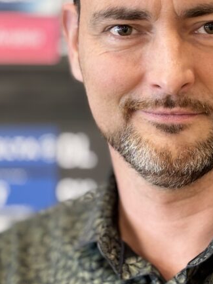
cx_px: 187
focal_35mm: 123
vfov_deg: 16.0
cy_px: 126
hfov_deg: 12.0
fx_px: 1009
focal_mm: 5.96
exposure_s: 1/33
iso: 100
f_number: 1.6
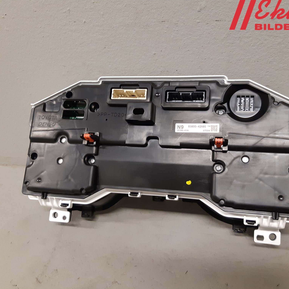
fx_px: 293
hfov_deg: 52.5
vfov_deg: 52.5
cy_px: 144
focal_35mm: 31
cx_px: 151
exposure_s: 1/50
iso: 160
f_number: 1.7
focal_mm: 3.93
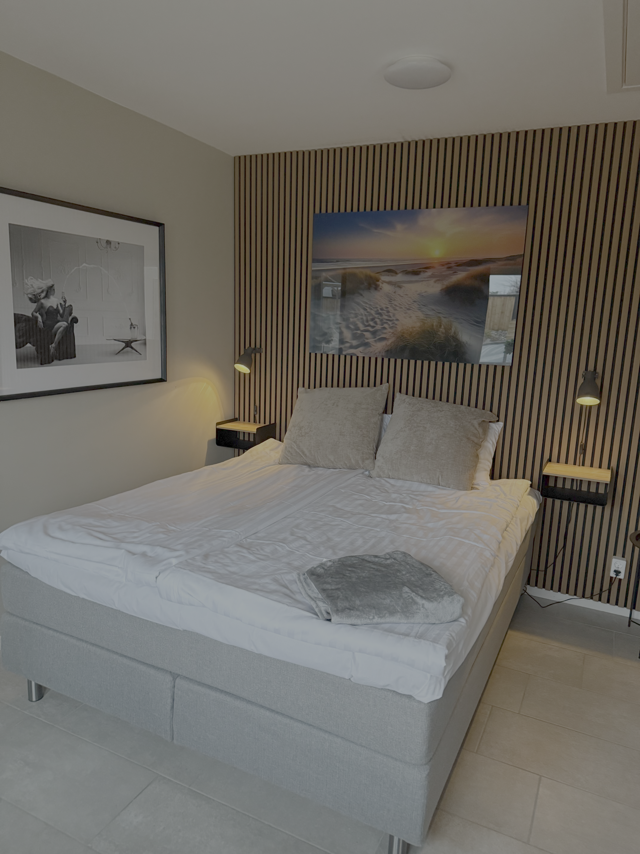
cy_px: 427
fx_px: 592
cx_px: 320
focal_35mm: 24
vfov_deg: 71.6
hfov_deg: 56.8
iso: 640
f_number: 1.78
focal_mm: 6.76
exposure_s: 1/33
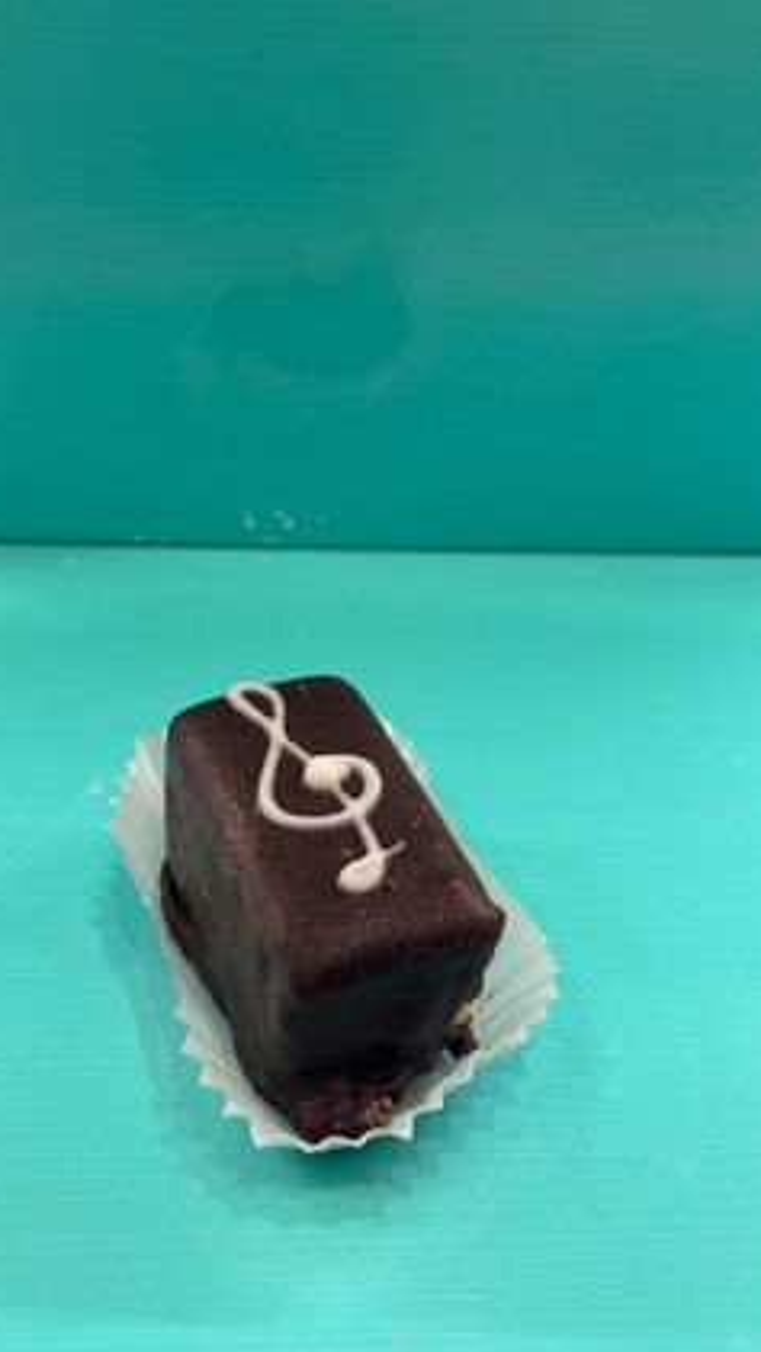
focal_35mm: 53
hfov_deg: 22.6
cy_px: 682
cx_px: 340
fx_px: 1900
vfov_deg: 39.2
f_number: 1.78
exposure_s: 1/100
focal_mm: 6.76
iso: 64
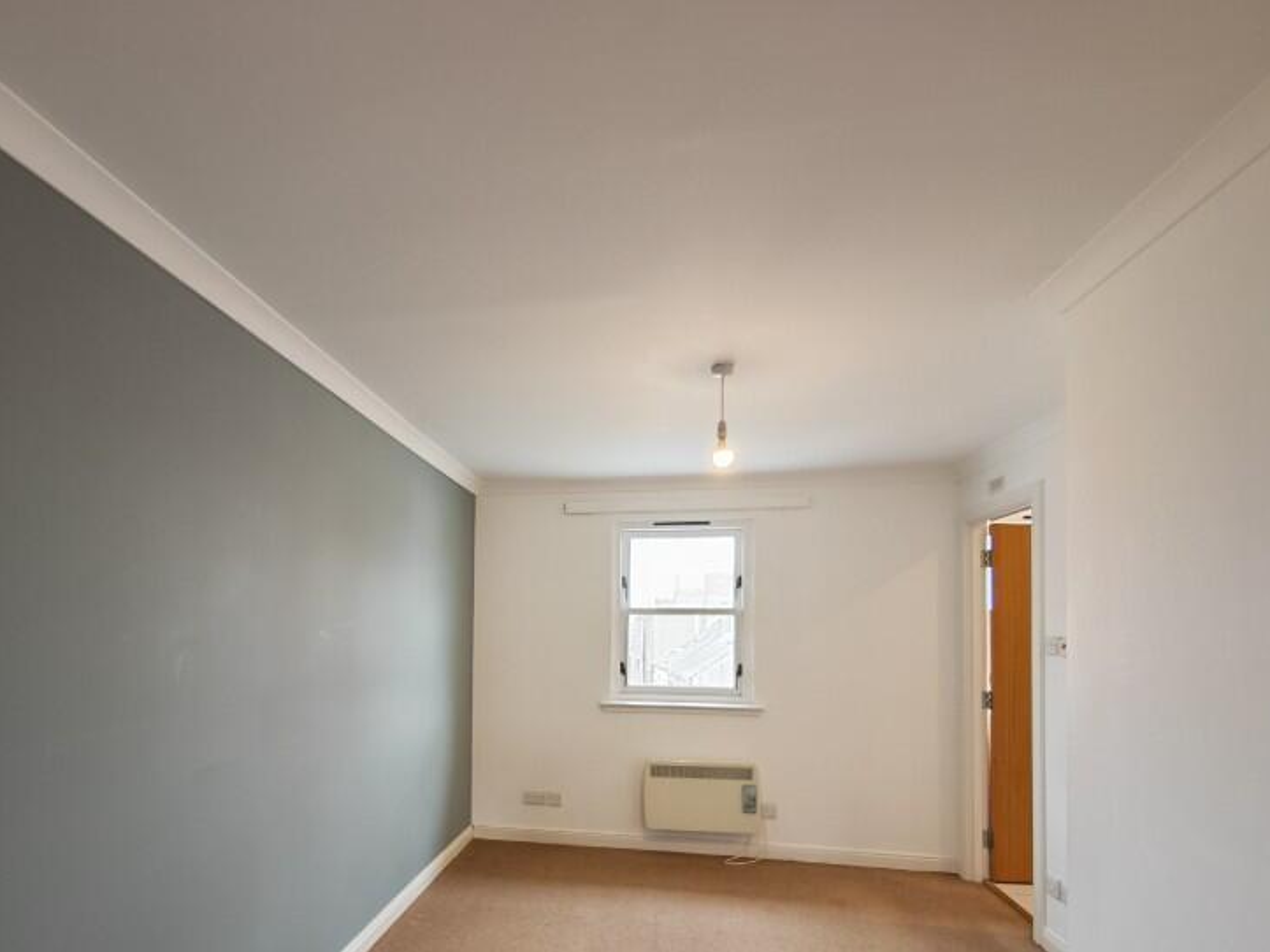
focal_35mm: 17
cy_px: 617
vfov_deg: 73.0
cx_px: 530
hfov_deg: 90.2
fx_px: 624
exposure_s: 1/33
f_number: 2
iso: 250
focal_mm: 1.82
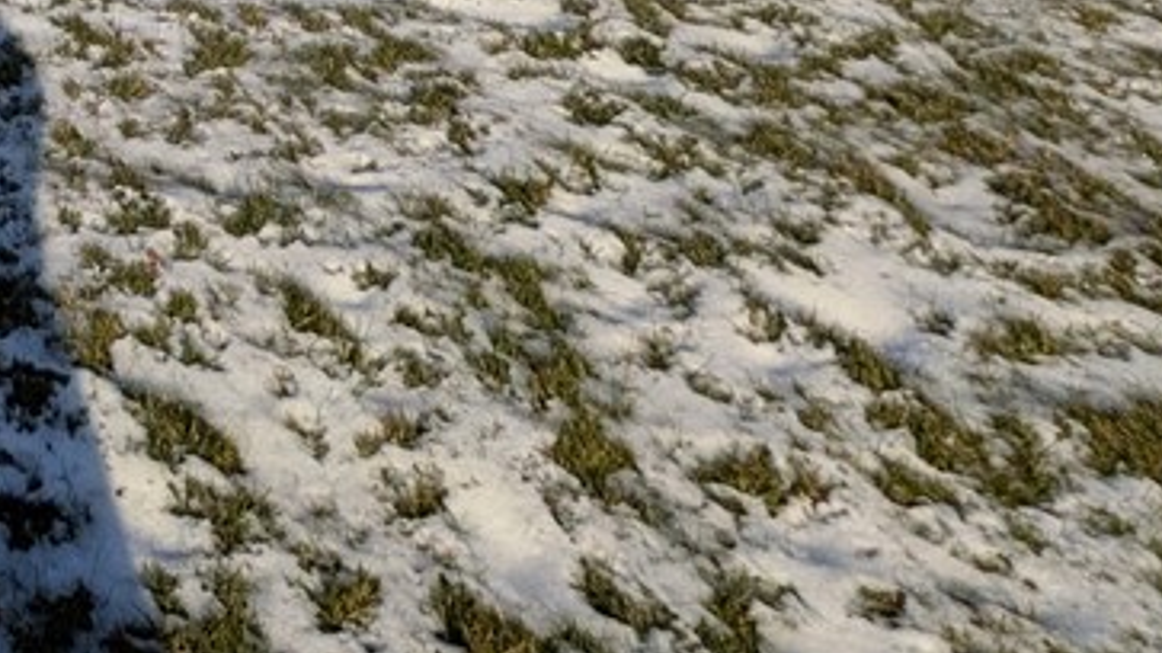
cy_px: -467
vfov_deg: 20.8
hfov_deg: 35.6
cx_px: -275
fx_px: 1325
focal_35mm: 43
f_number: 2.2
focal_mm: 1.83
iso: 45
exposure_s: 1/2092
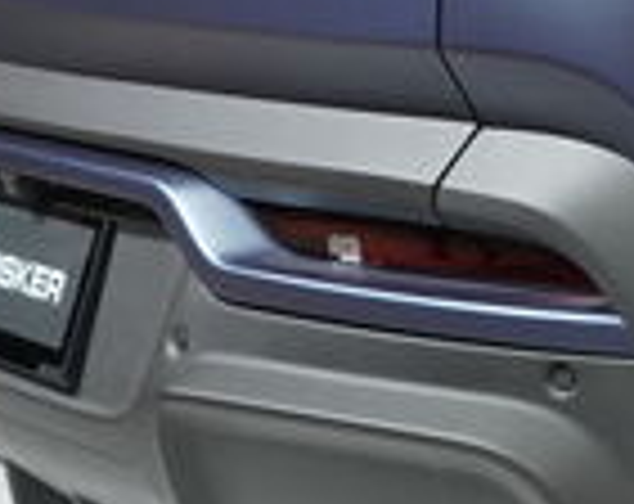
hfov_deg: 11.7
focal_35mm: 164
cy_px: -146
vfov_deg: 9.2
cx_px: 526
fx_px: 3069
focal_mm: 40
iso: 1250
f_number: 6.3
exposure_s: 1/200
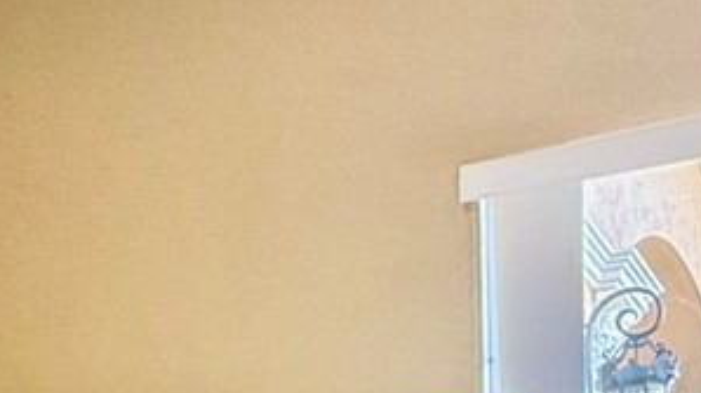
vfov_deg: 13.5
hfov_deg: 22.3
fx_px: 1523
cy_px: 657
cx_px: -285
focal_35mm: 82
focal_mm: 2.22
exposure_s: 1/60
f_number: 2.2
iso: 200
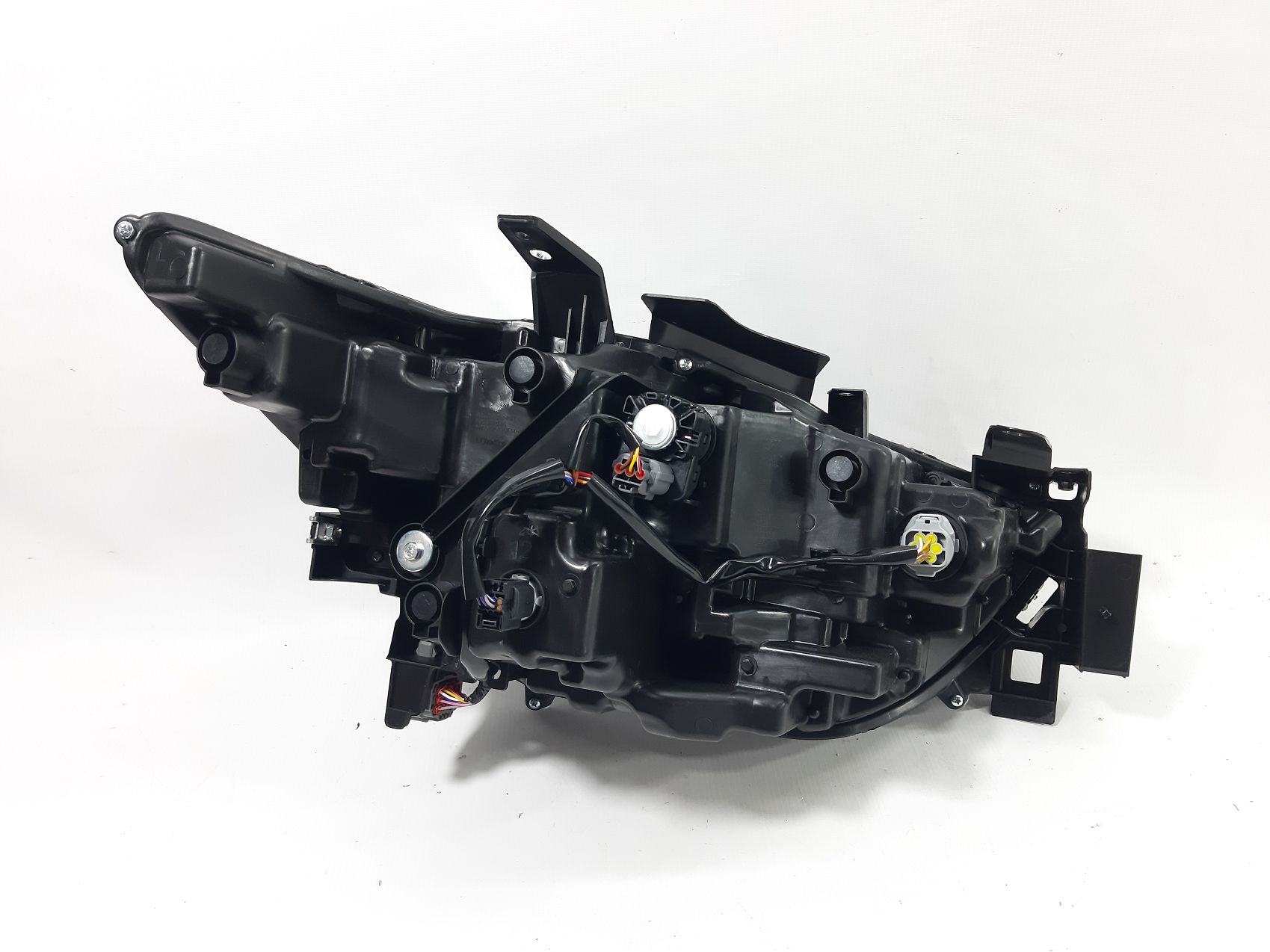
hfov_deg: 65.3
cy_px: 476
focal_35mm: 27
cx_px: 635
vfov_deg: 51.3
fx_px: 991
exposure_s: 1/50
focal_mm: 3.93
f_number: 1.7
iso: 80
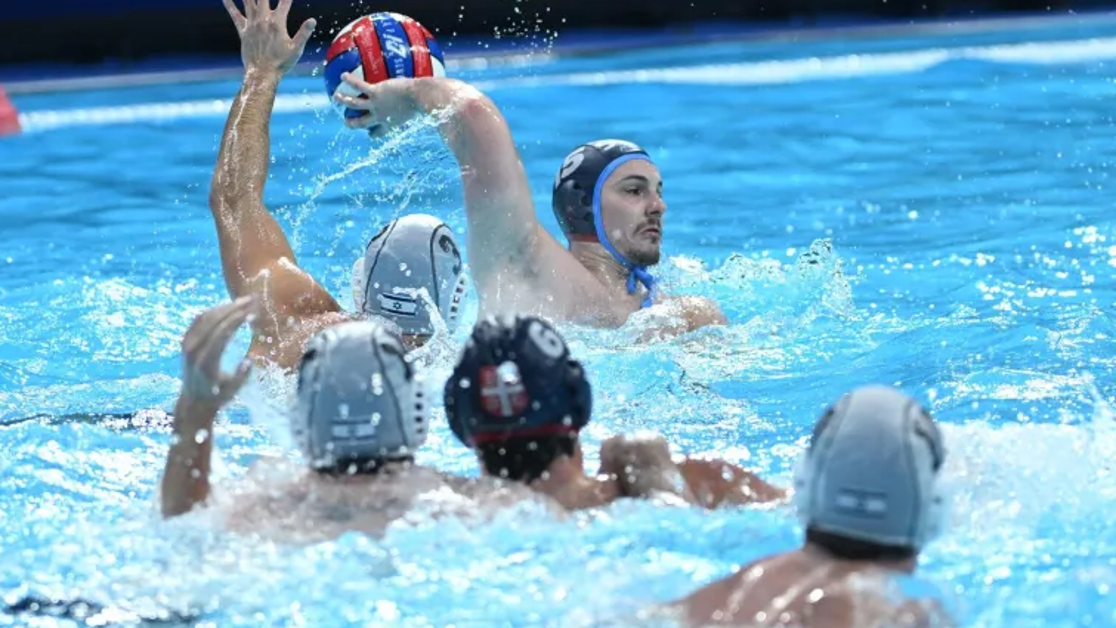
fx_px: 6245
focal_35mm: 211
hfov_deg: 10.2
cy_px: 283
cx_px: 556
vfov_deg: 5.8
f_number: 4
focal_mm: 200
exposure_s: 1/1600
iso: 3200
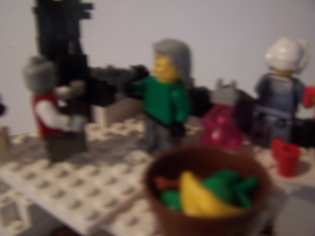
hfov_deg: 49.0
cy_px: 118
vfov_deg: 37.7
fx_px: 346
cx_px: 158
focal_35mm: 38
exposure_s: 1/8
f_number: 2.8
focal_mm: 6.3
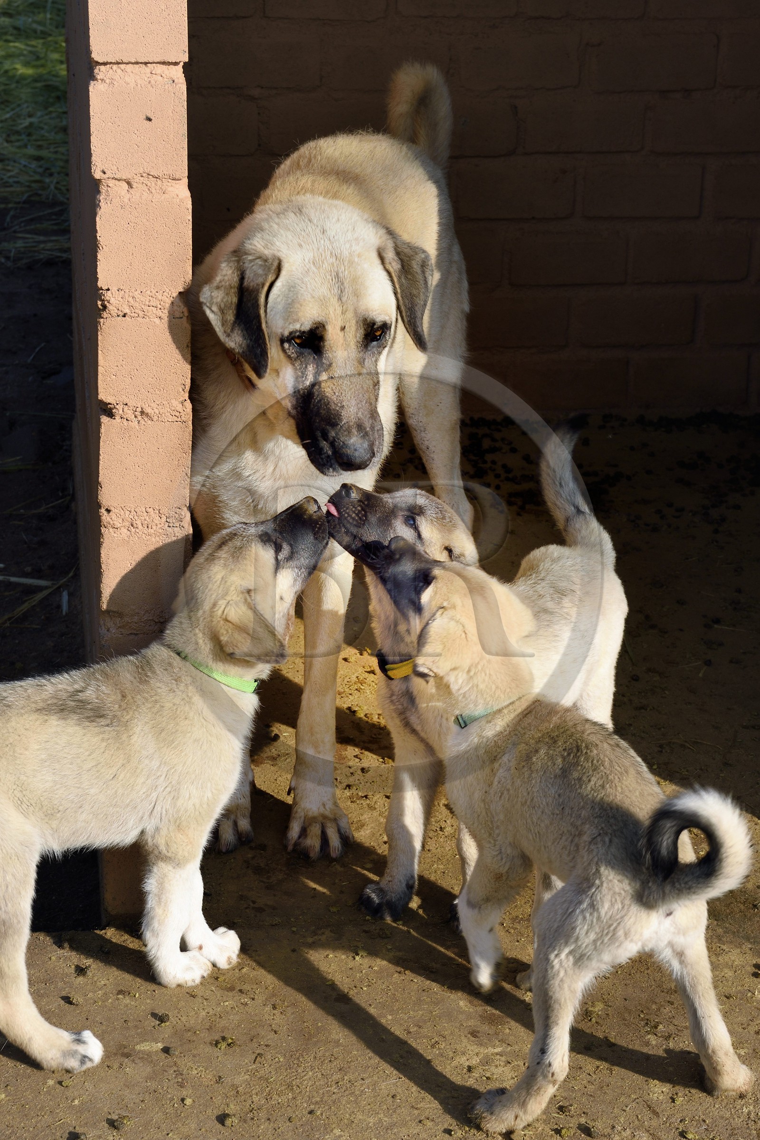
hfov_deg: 19.5
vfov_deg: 28.8
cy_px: 570
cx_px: 380
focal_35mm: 70
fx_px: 2216
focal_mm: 70
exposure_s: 1/250
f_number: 13
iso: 200
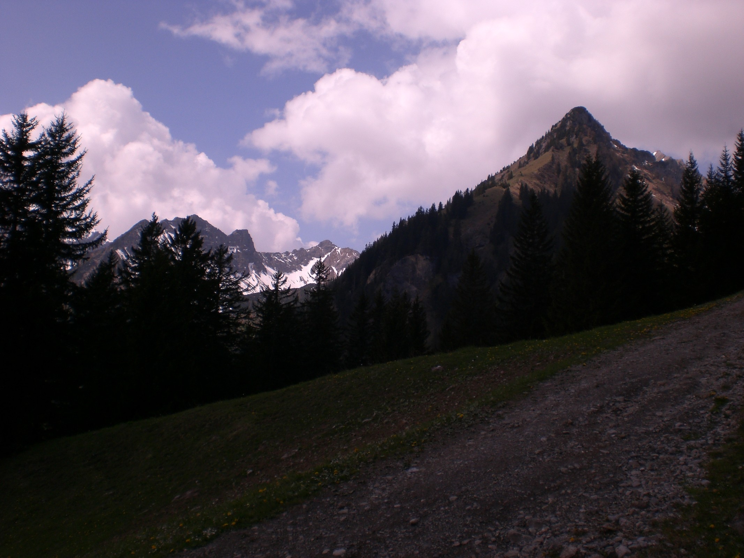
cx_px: 372
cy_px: 279
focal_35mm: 38
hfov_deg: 49.0
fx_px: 817
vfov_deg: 37.7
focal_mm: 6.3
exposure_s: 1/1000
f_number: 4.4
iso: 50
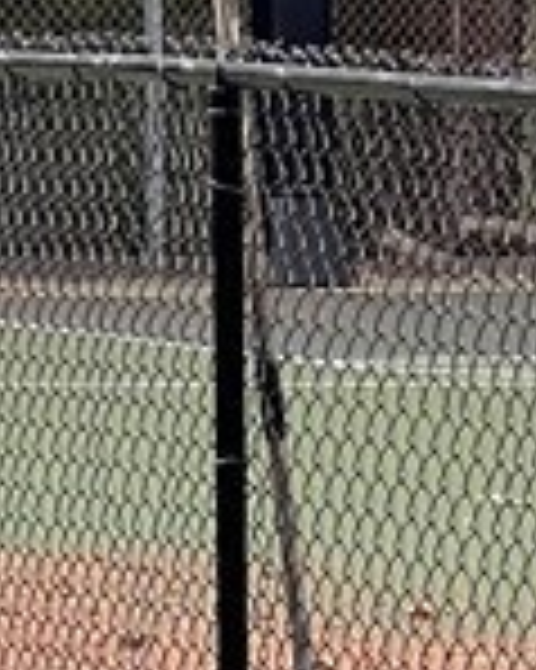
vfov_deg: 3.7
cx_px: 613
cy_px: -454
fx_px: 10282
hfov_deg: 3.0
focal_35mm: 518
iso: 40
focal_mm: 9
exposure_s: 1/99
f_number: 2.8
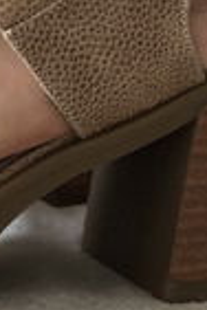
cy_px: -102
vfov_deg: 9.8
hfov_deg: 6.6
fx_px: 1768
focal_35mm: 205
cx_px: -77
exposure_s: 1/30
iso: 125
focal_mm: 6
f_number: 2.4
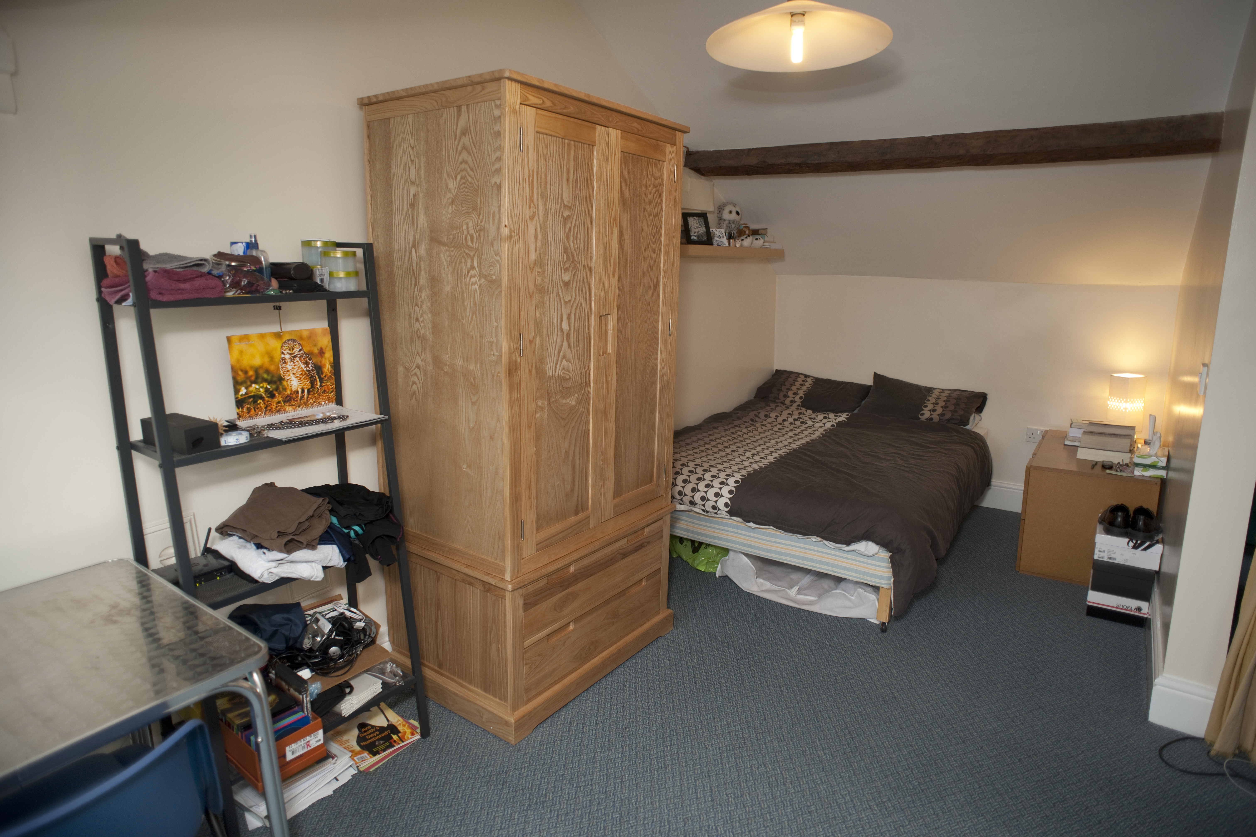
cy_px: 418
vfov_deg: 61.9
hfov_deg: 84.0
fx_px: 698
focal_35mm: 20
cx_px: 628
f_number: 3.5
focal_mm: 20
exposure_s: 1/60
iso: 200
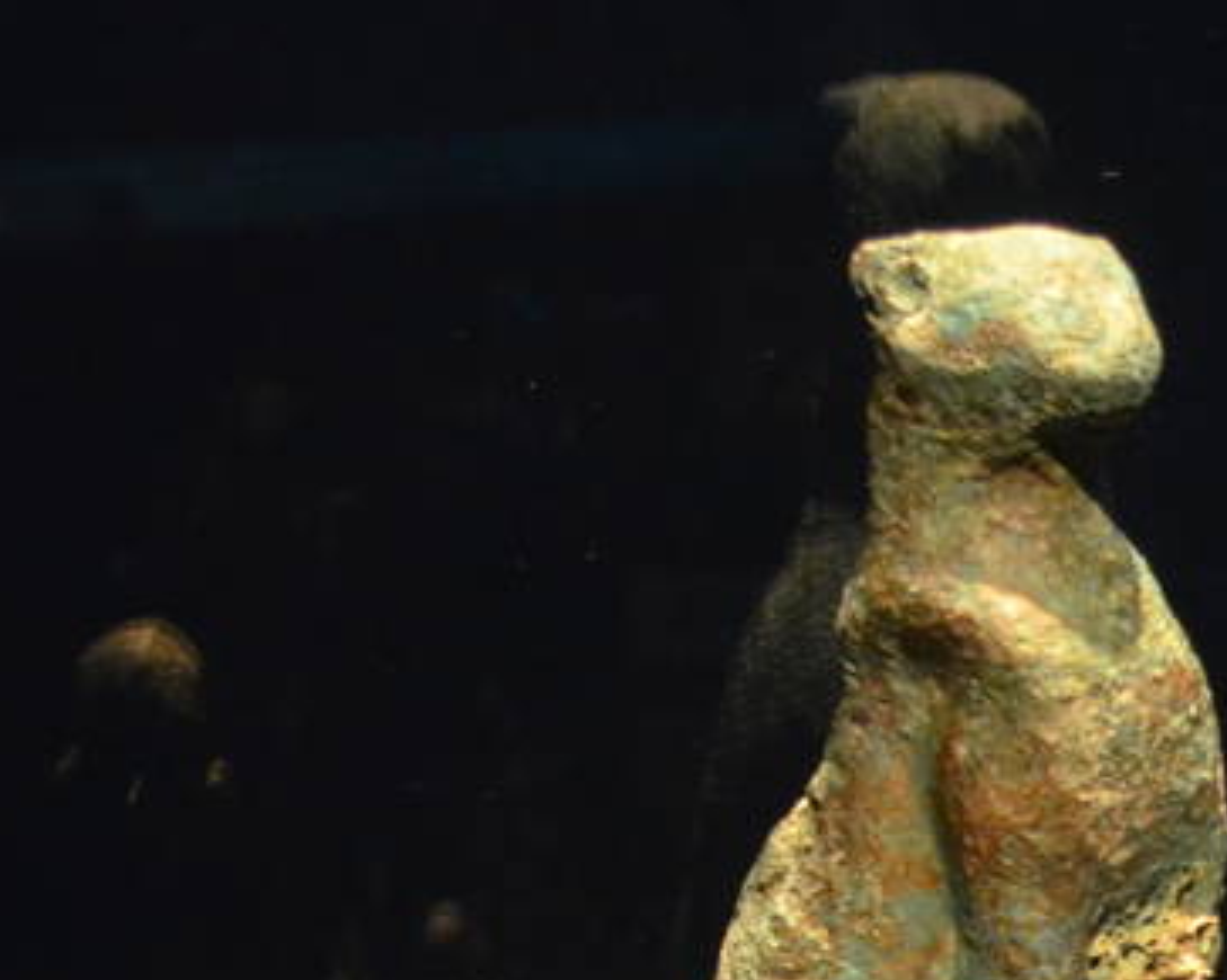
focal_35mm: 124
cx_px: 1477
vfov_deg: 11.6
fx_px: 4501
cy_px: 1734
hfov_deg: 15.0
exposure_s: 1/30
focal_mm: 20
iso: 2200
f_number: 3.8
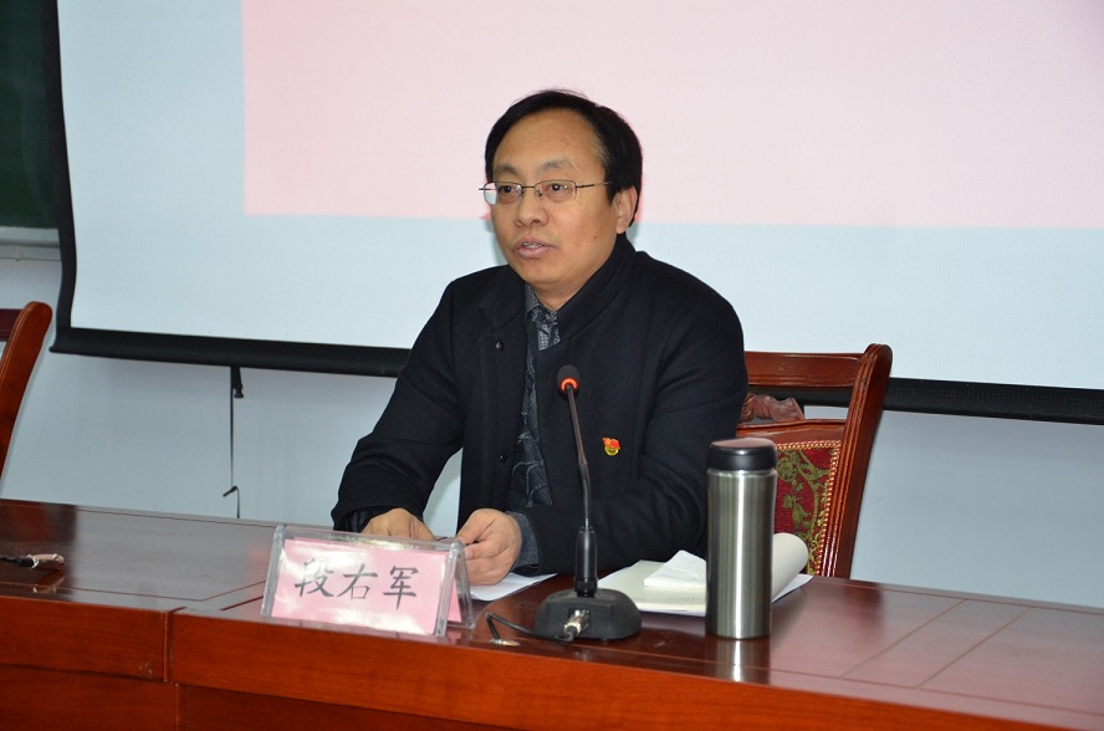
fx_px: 2295
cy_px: 366
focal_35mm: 75
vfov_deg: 18.1
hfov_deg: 27.0
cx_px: 552
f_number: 5
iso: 1000
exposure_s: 1/60
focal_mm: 50
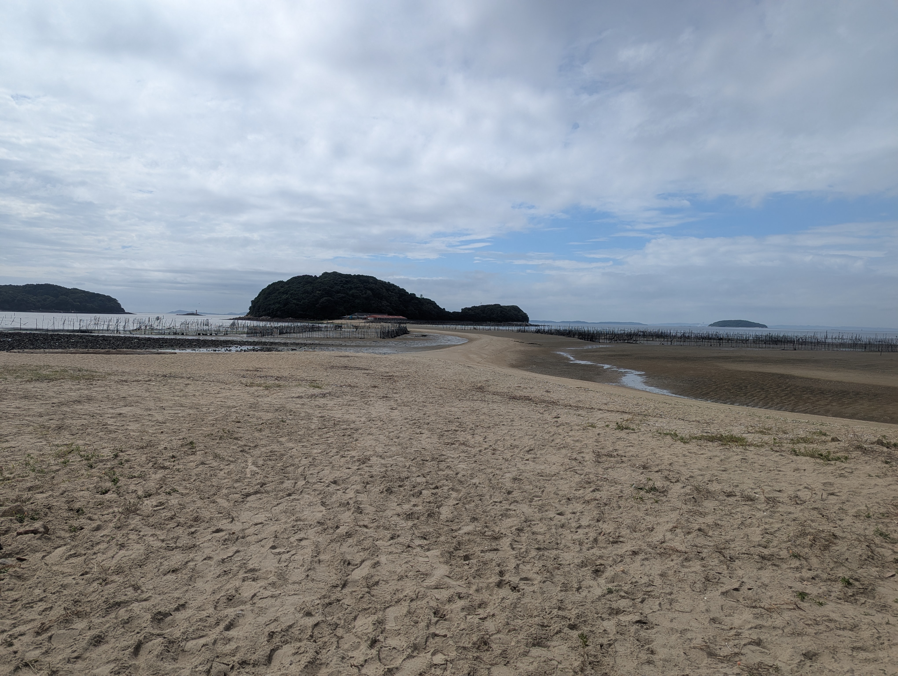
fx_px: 623
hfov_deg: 71.5
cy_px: 338
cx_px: 449
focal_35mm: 24
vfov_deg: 56.9
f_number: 1.85
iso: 47
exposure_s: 1/4348
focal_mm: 6.81
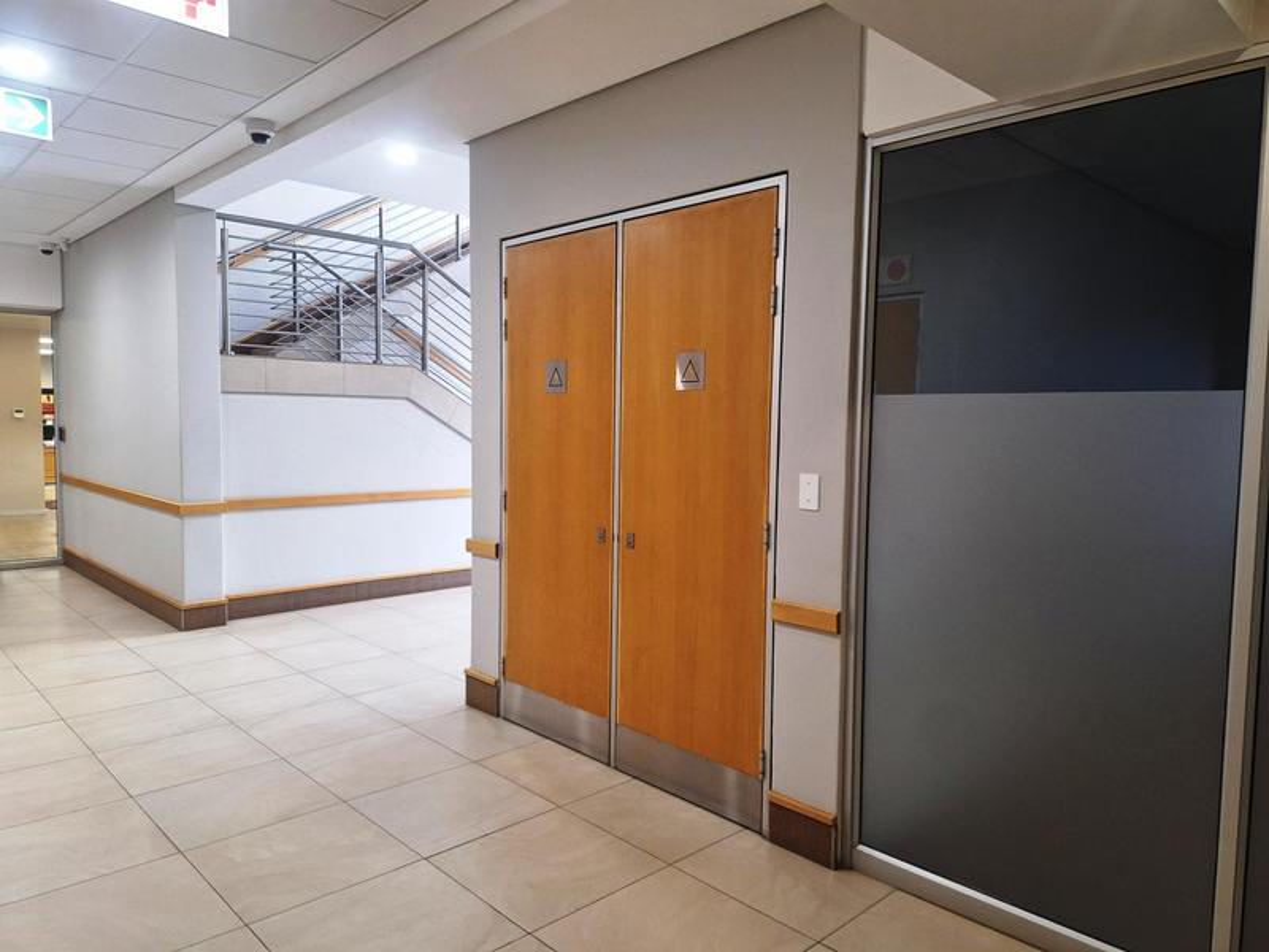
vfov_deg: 58.9
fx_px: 843
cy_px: 476
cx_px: 634
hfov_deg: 73.9
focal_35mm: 23
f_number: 1.8
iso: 200
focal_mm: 5.54
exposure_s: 1/50
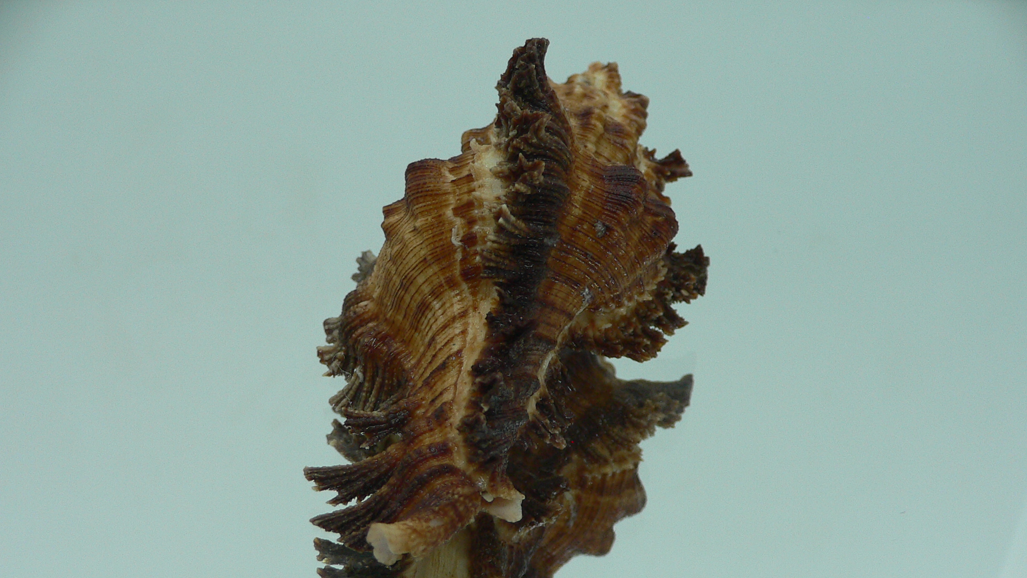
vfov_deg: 30.3
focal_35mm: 39
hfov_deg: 51.6
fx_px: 1062
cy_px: 364
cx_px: 514
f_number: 2.8
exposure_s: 1/60
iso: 100
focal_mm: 4.6
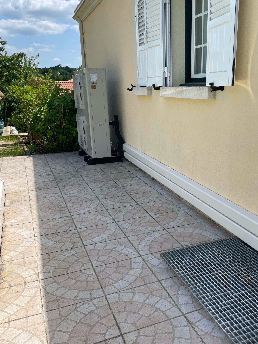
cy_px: 172
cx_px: 129
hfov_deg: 53.1
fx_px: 258
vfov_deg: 67.3
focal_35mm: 26
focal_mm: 4.2
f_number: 1.6
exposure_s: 1/2564
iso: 32
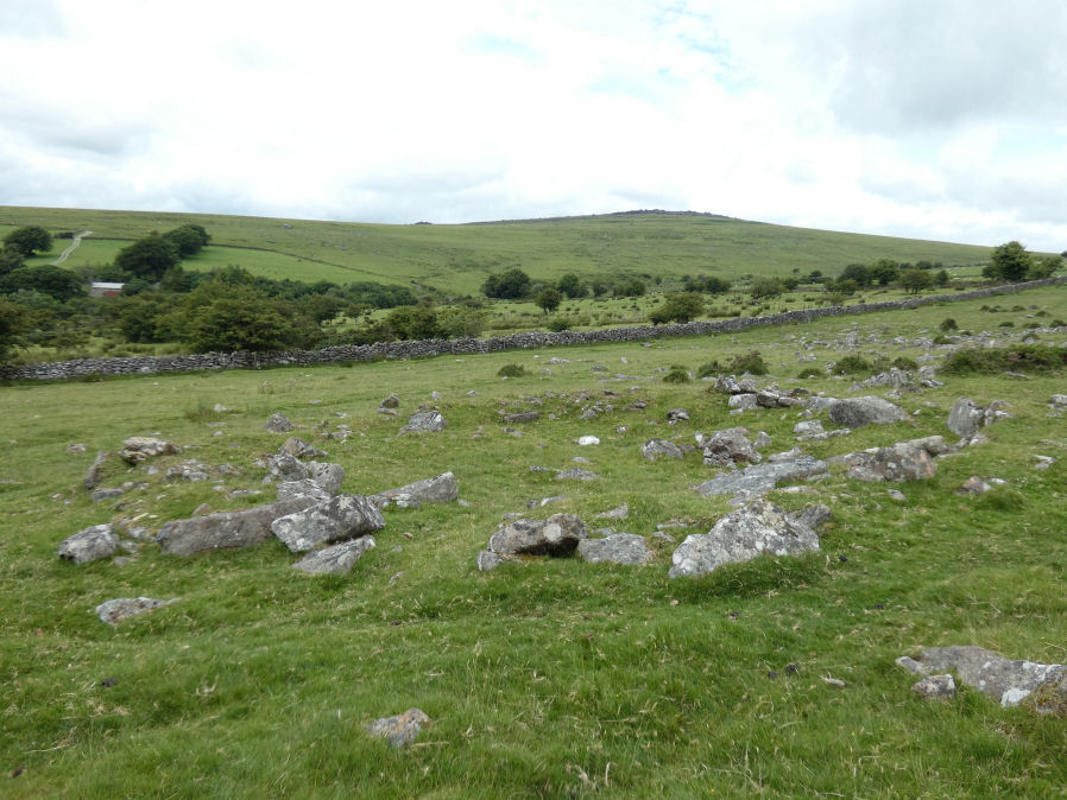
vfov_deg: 49.8
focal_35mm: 28
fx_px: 863
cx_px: 534
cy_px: 400
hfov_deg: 63.4
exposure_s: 1/640
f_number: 3.2
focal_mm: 5
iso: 80
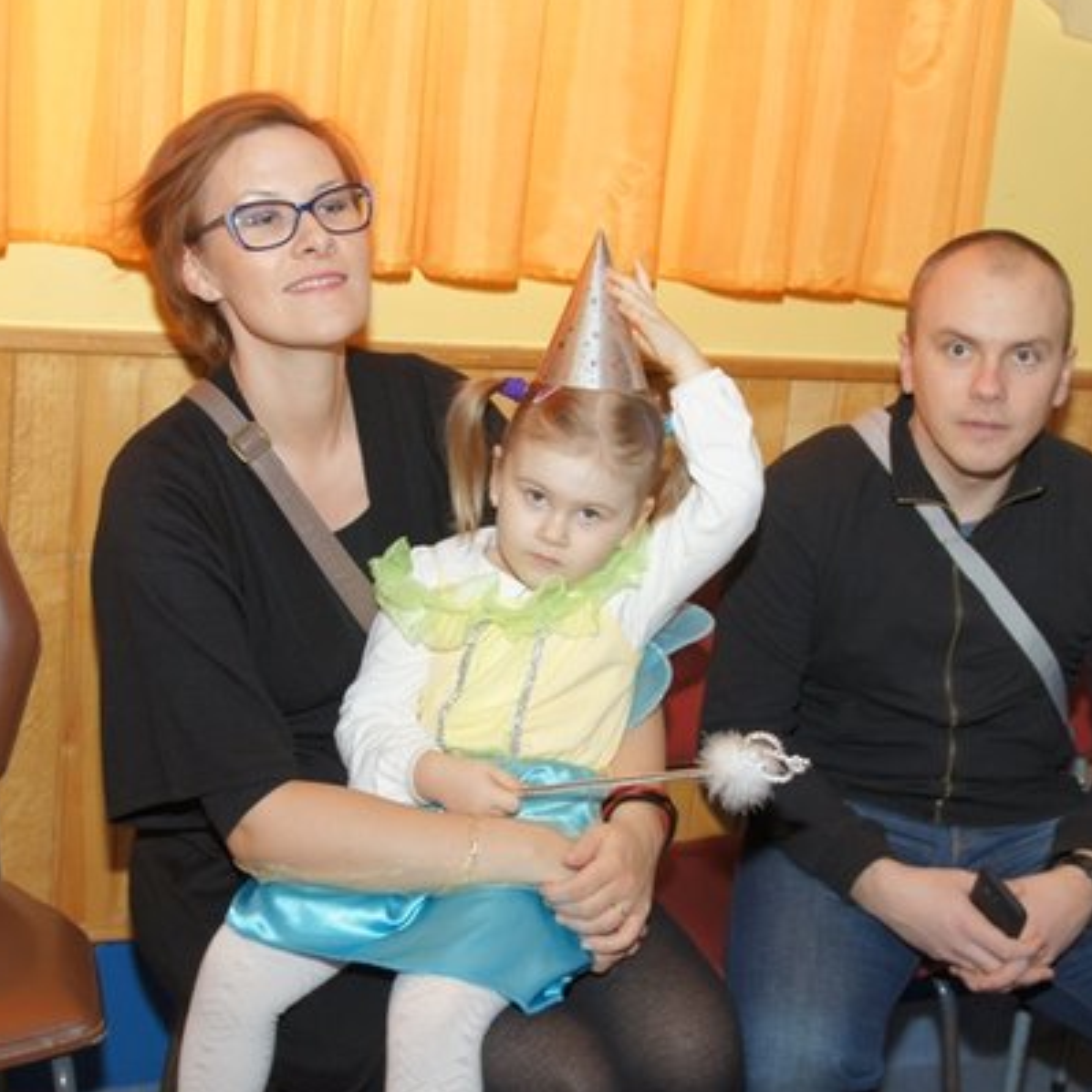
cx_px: 547
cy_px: 531
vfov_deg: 31.6
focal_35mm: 54
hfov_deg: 31.6
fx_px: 1927
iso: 200
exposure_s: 1/60
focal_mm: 26
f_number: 4.5
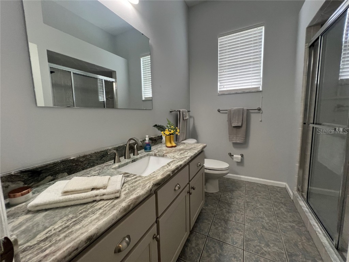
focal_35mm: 13
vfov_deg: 89.9
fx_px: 131
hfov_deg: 106.2
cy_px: 131
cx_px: 174
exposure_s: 1/120
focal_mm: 1.57
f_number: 1.8
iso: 125
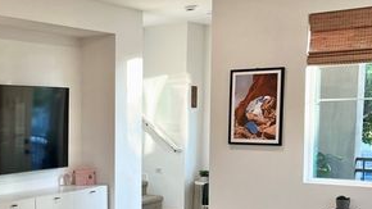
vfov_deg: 20.4
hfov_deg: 34.9
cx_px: 74
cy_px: 172
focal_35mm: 58
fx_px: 572
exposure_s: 1/120
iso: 80
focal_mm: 5.7
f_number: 1.5
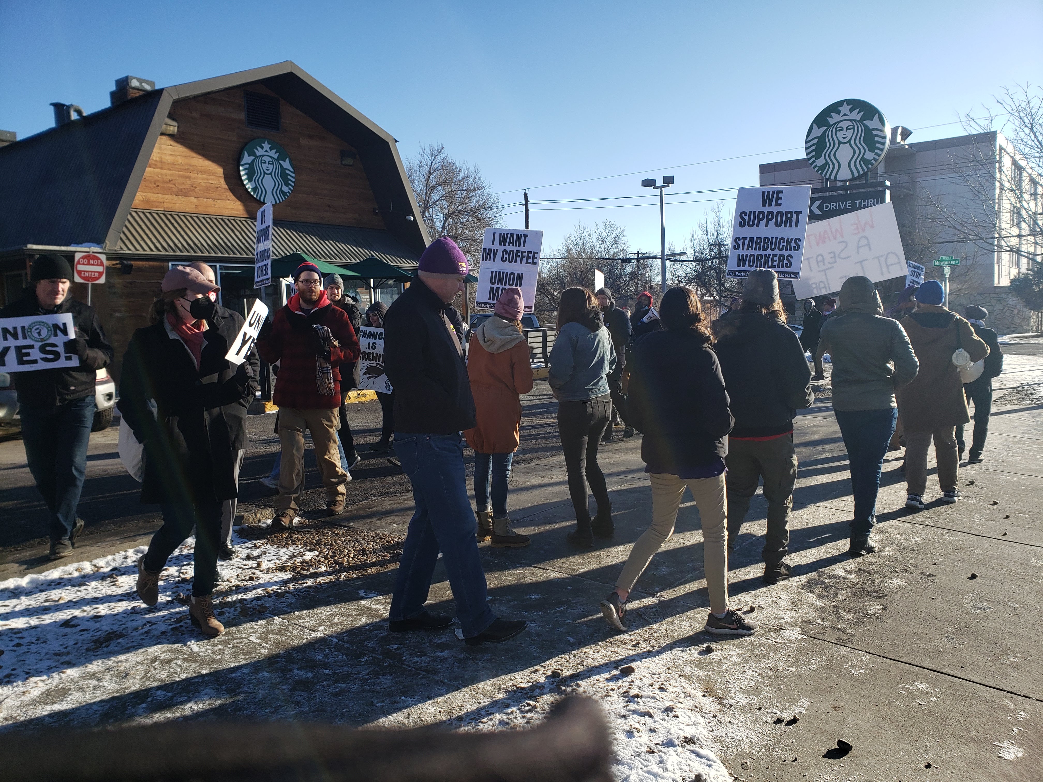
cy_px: 391
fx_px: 783
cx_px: 522
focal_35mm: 26
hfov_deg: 67.3
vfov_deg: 53.1
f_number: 2.4
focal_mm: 4.3
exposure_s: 1/1133
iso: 50
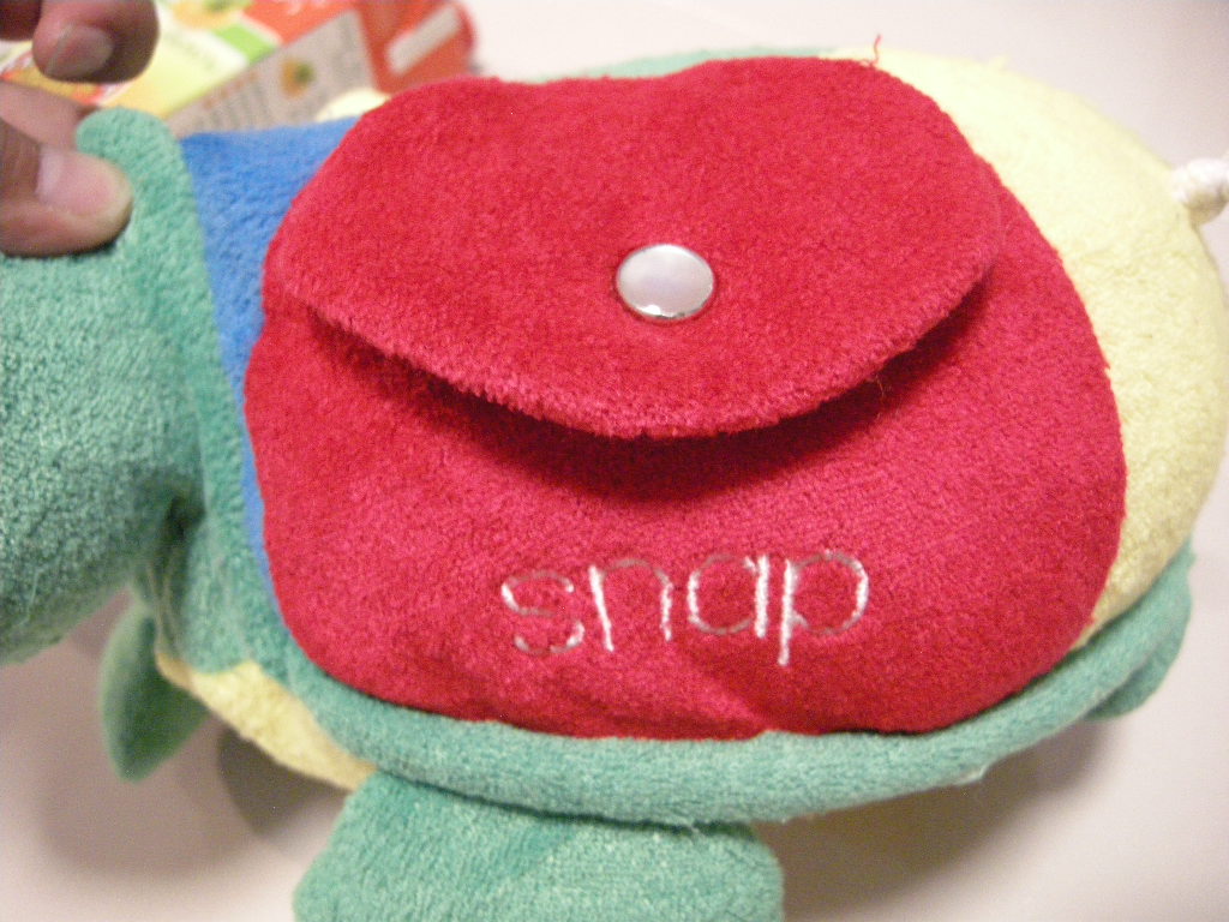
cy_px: 461
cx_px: 614
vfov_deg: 40.7
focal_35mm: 35
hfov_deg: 52.6
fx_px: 1243
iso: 800
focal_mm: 7.5
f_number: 2.7
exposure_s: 1/6.3
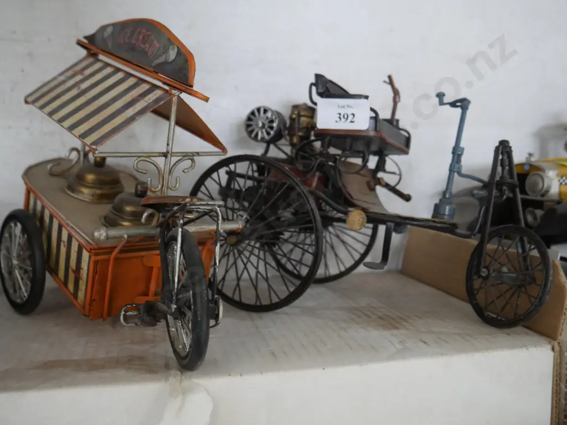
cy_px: 212
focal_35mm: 32
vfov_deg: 44.2
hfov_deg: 56.8
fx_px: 524
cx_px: 284
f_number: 4
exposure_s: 1/60
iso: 1600
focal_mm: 16
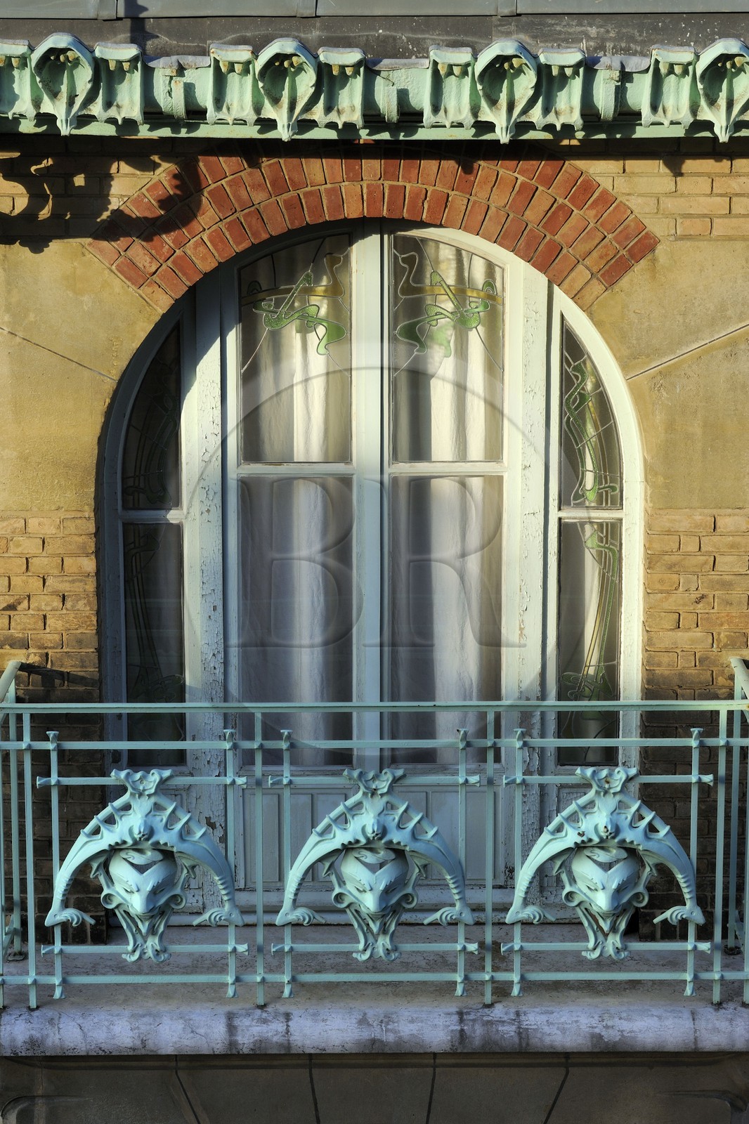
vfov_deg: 22.6
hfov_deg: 15.2
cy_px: 562
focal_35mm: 90
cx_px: 374
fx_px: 2810
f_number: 11
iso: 200
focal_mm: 90
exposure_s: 1/160
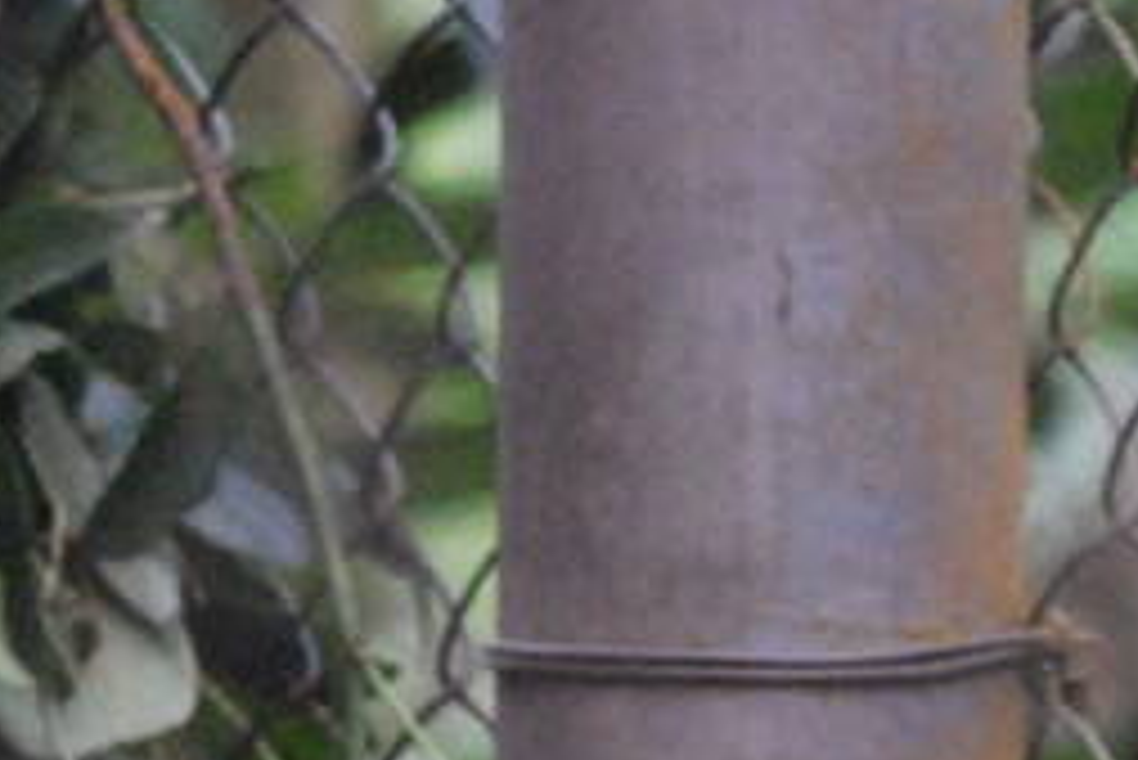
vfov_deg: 0.9
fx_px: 51016
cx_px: 1547
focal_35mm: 1613
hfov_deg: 1.3
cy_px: 20
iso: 1600
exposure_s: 1/160
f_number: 4.5
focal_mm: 170
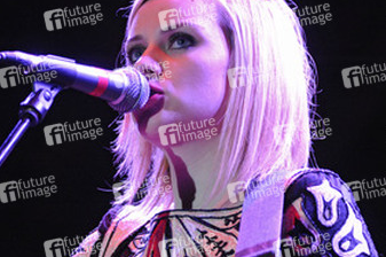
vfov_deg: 4.3
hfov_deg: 6.4
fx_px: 3438
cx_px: 157
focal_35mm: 321
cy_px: 103
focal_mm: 240
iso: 6400
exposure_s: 1/200
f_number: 5.6
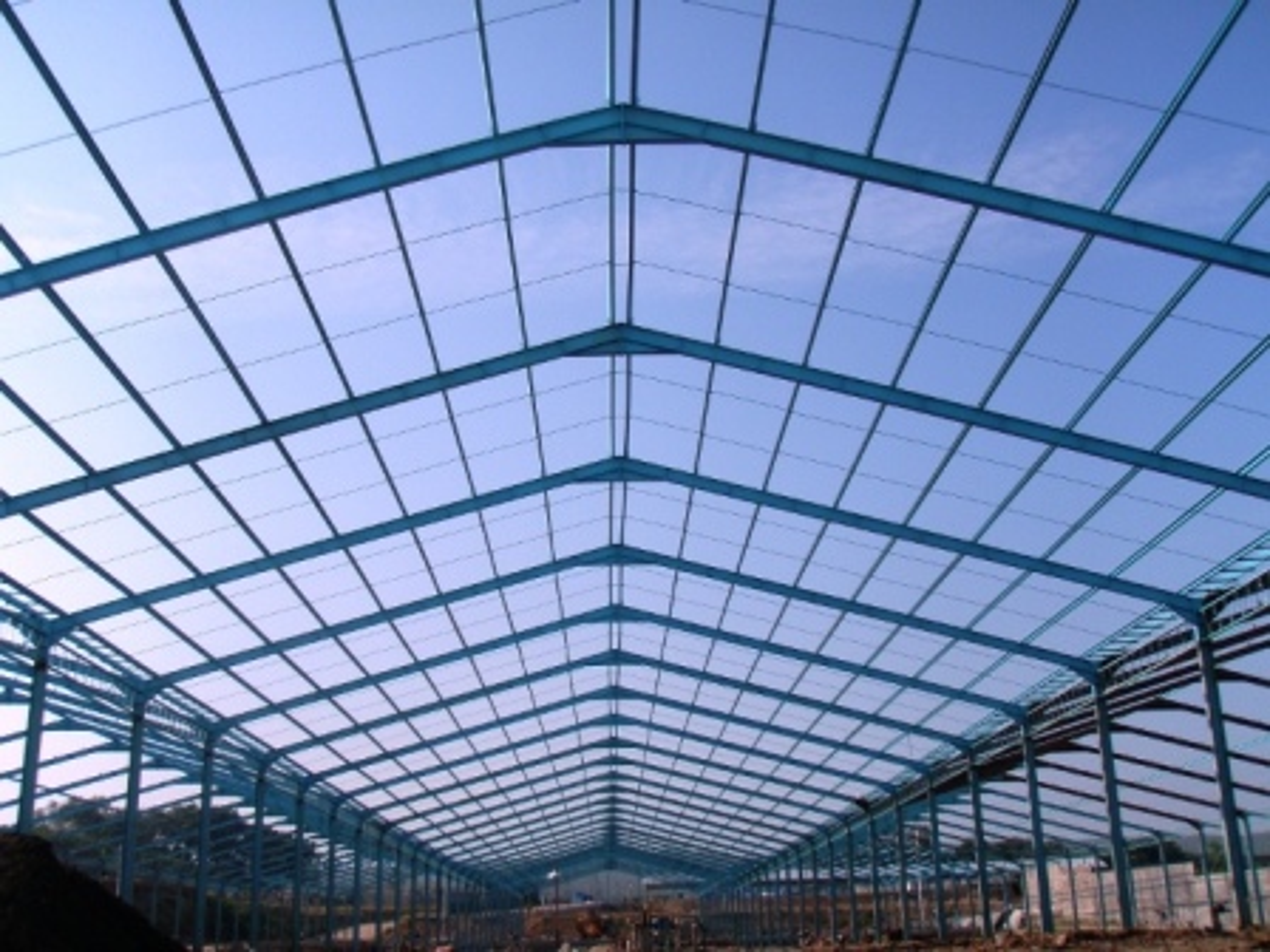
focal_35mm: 38
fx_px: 1394
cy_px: 476
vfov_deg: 37.7
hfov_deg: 49.0
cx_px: 635
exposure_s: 1/800
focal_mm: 6.7
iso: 80
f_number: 4.5
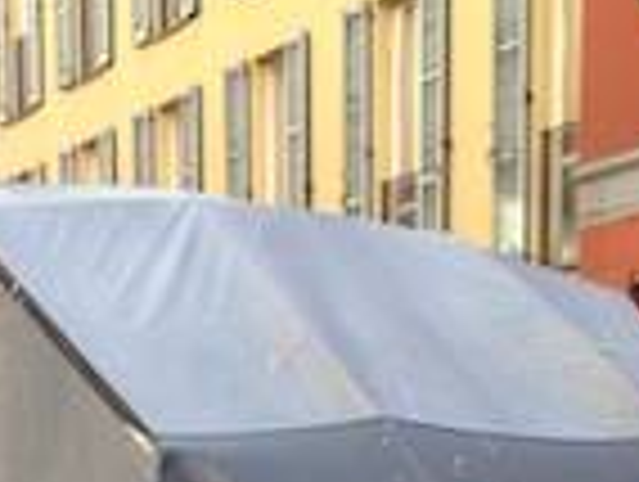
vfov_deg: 11.5
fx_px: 2274
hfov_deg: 15.9
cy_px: 750
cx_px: 464
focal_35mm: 123
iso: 64
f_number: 2.4
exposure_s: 1/173
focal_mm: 4.28
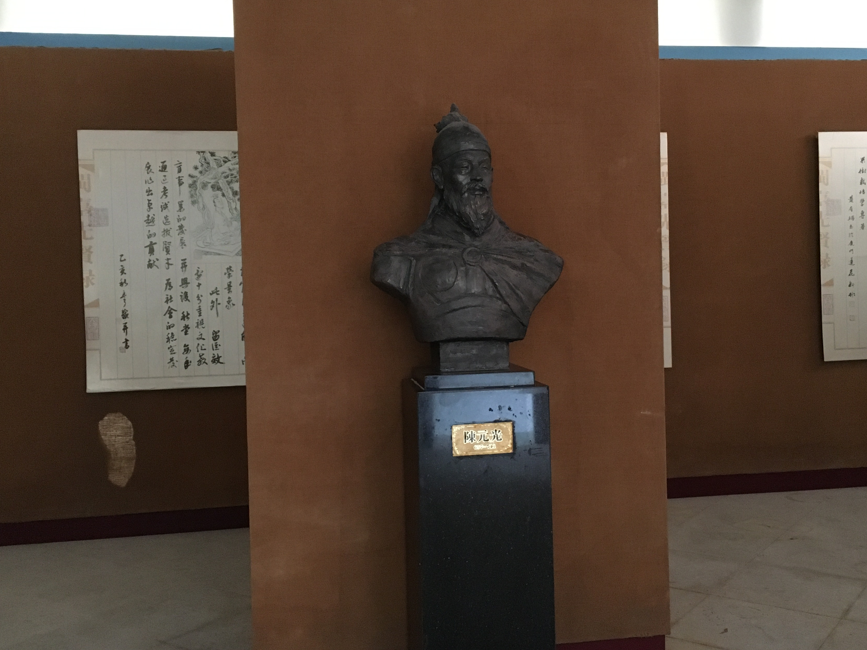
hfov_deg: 52.6
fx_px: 877
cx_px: 458
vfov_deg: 40.7
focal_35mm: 35
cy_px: 313
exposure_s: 1/17
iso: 320
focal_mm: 4.15
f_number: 2.2
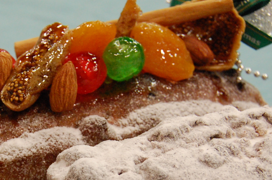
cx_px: 75
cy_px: 170
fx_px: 739
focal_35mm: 98
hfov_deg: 20.7
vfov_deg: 13.7
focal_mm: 31
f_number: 7.1
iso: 1600
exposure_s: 1/200
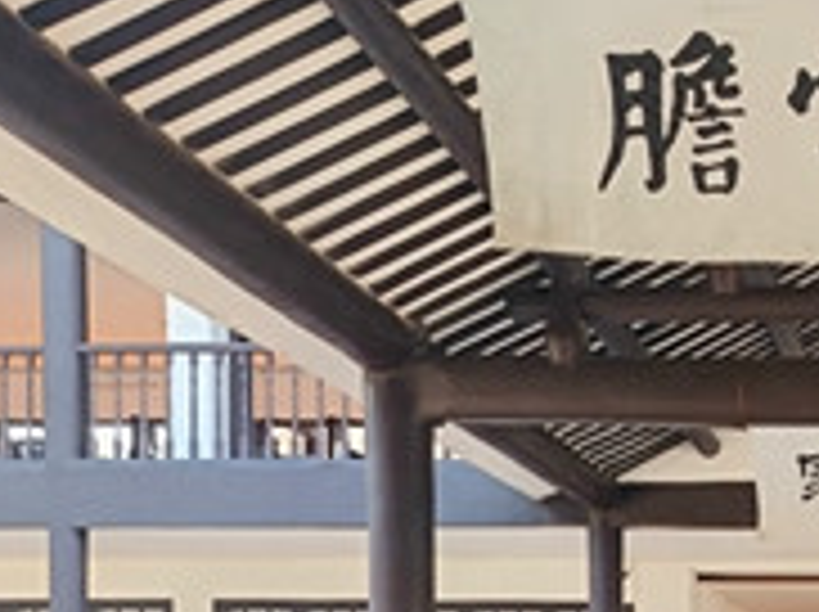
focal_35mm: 66
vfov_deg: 20.5
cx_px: 918
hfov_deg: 26.9
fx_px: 1559
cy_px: 763
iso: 258
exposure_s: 1/100
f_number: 1.75
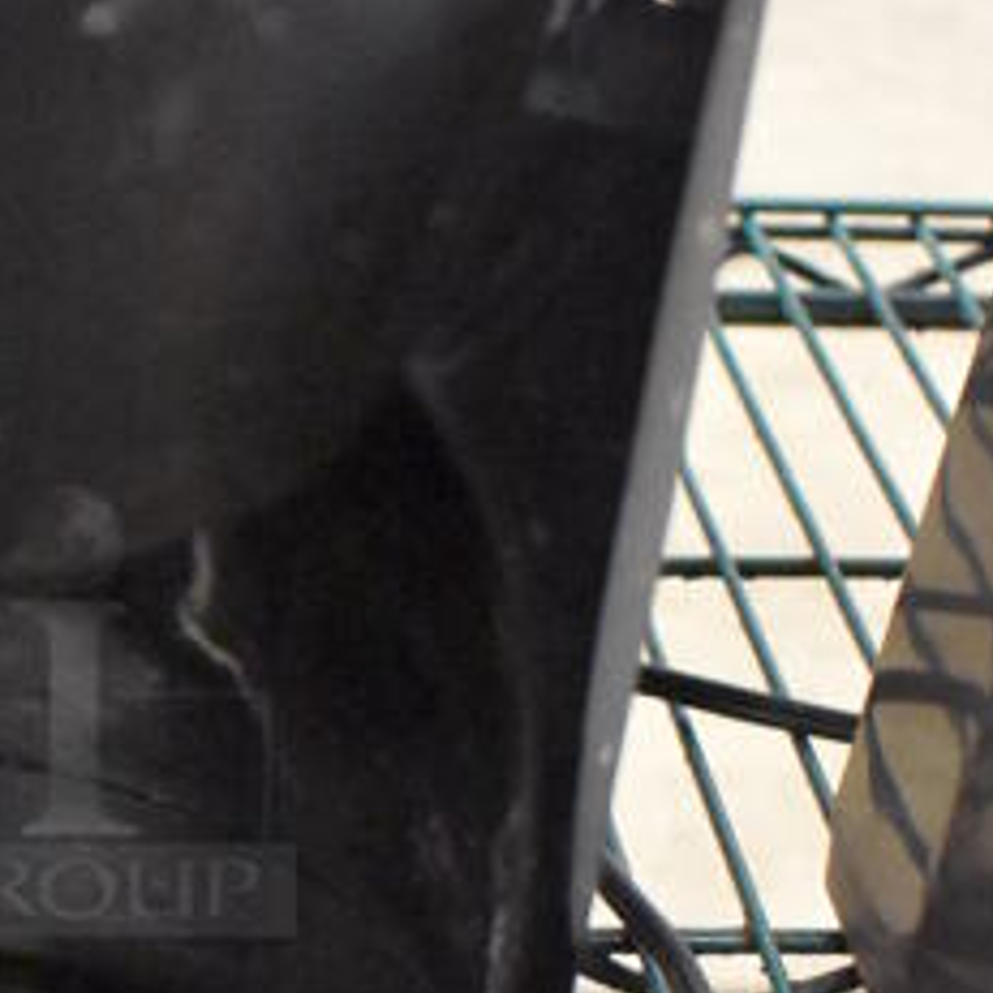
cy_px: 711
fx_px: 3602
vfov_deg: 15.6
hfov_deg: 15.2
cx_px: -181
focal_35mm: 111
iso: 12800
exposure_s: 1/80
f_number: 3.8
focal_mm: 22
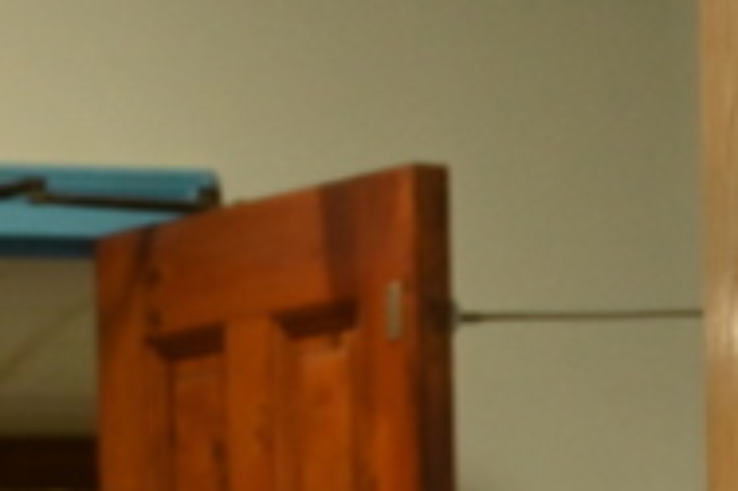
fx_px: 5018
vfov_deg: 5.4
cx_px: 1189
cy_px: 1271
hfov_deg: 8.2
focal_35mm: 245
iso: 2800
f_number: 4
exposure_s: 1/125
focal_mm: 45
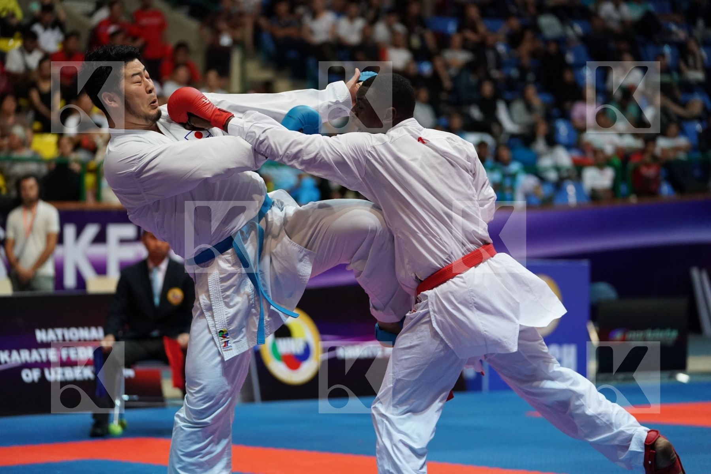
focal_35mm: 123
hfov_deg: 16.7
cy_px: 237
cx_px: 356
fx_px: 2429
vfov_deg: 11.1
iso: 4000
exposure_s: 1/1000
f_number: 2.8
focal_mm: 123
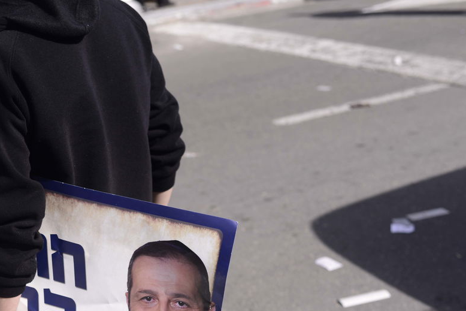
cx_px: 52
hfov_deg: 30.6
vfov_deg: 21.1
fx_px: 816
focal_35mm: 63
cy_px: 276
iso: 100
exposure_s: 1/1000
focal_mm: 35
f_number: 3.5
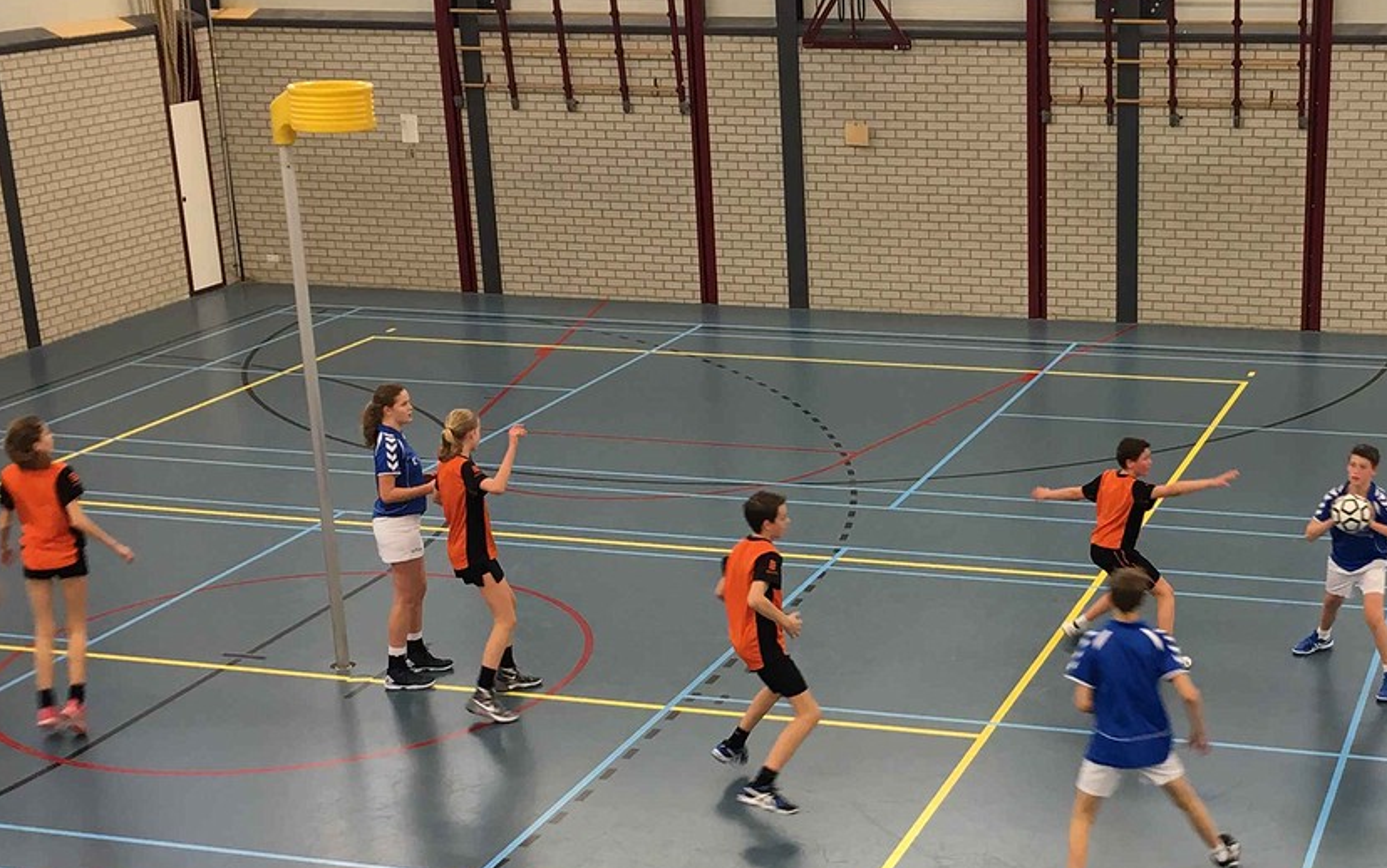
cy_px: 518
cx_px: 642
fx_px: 1437
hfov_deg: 51.5
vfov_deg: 33.5
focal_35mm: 38
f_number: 2.2
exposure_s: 1/33
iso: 64
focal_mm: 4.15
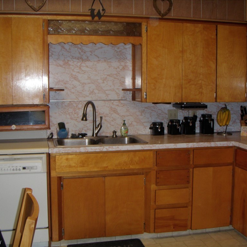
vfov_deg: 37.6
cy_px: 123
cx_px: 134
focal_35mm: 45
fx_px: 363
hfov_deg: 37.5
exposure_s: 1/30
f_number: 3.5
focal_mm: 6.7
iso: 125
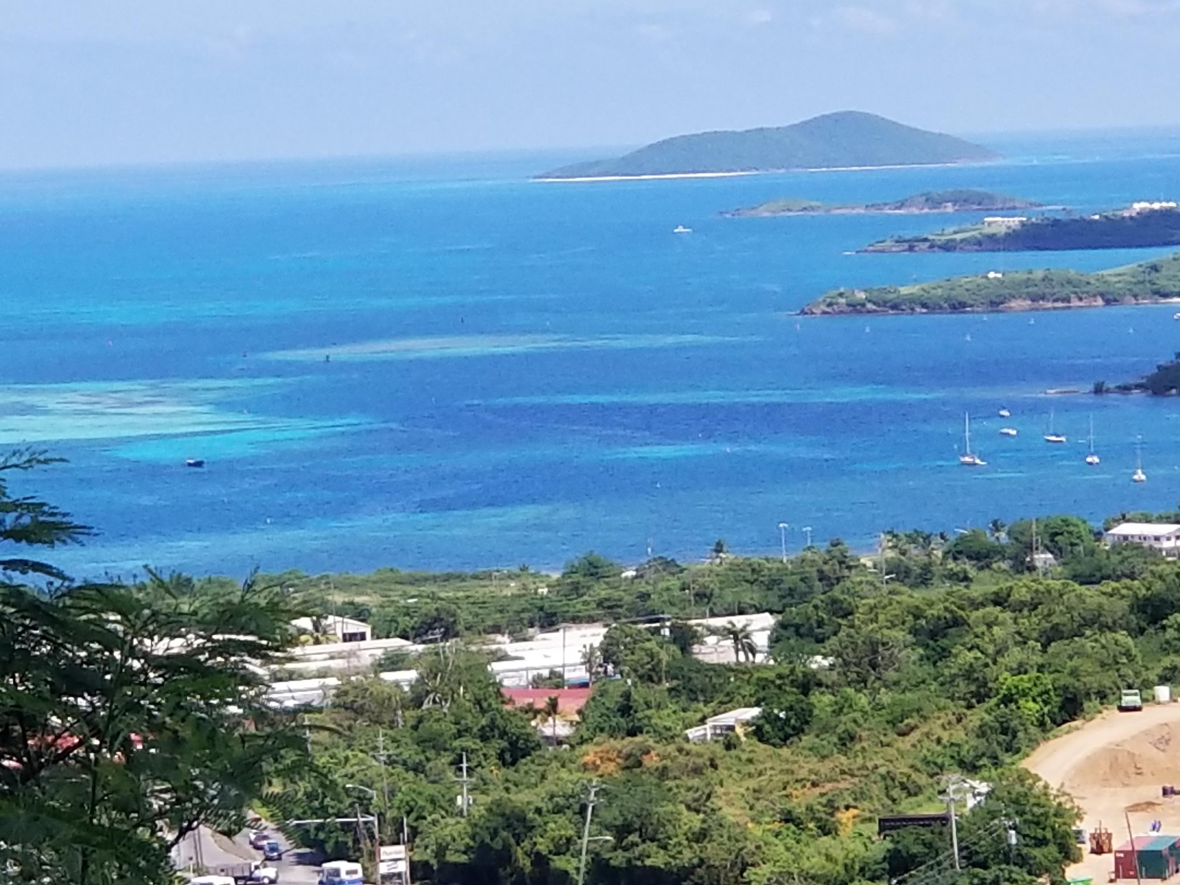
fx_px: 2011
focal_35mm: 59
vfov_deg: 24.8
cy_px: 481
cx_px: 558
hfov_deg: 32.7
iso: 25
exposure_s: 1/720
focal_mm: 6
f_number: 2.4
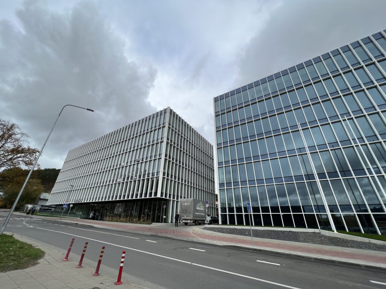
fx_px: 145
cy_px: 144
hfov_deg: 106.2
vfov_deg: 89.9
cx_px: 193
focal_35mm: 13
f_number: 1.8
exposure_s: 1/704
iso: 32
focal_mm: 1.57
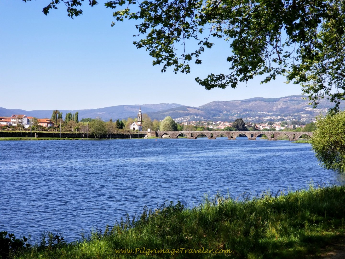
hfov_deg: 36.8
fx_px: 518
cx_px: 172
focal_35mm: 52
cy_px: 130
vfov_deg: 28.0
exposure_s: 1/634
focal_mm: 6
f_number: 2.4
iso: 25
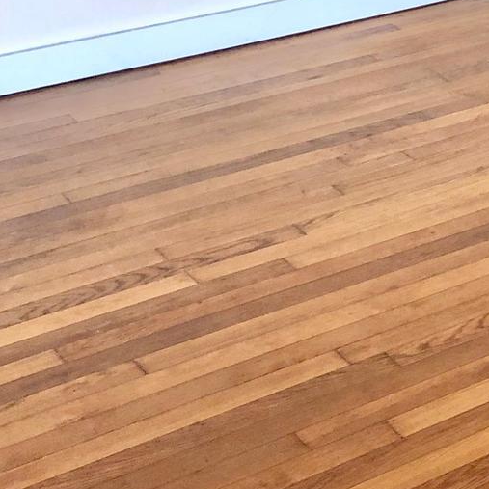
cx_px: 740
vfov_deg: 16.0
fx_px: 1598
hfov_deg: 15.9
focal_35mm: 100
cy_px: -230
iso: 25
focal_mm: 4
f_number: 1.8
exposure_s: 1/40
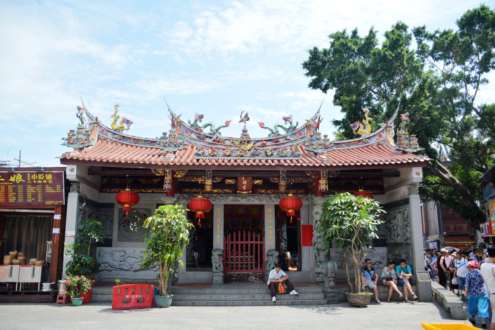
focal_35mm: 27
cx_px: 248
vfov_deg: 48.0
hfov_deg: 67.4
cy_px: 165
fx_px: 371
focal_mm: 18
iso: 400
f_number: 3.5
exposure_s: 1/2500
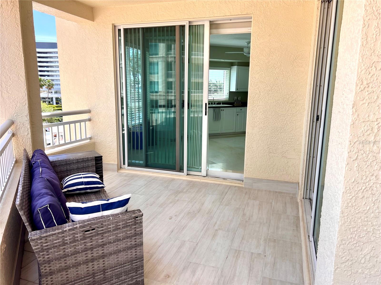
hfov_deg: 67.3
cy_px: 142
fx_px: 286
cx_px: 190
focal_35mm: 26
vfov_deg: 53.1
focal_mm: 5.7
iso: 50
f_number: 1.5
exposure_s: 1/1029
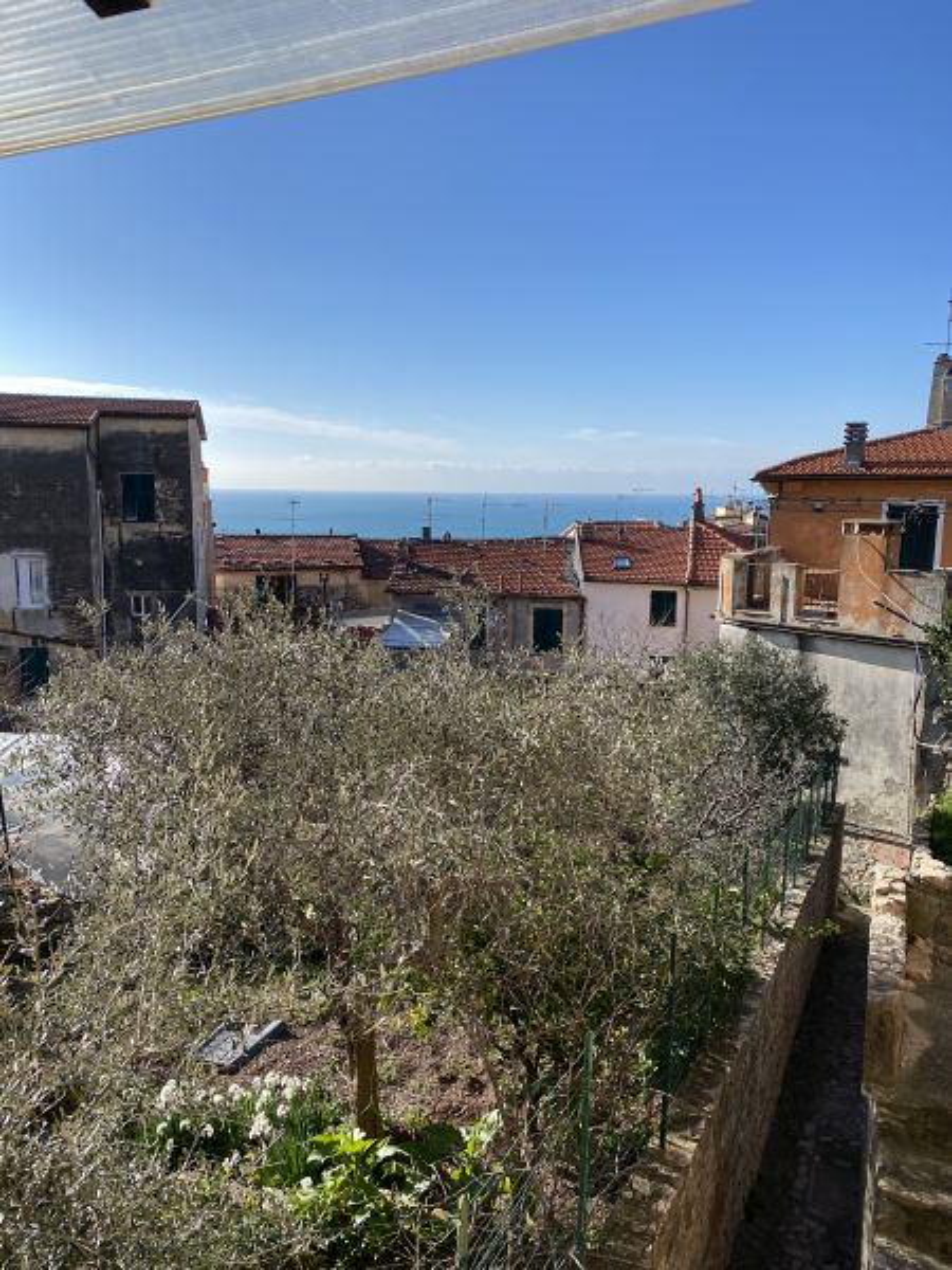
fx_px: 953
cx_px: 476
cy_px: 635
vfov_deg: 67.3
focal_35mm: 26
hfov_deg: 53.1
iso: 32
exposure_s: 1/3125
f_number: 1.8
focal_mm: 4.25
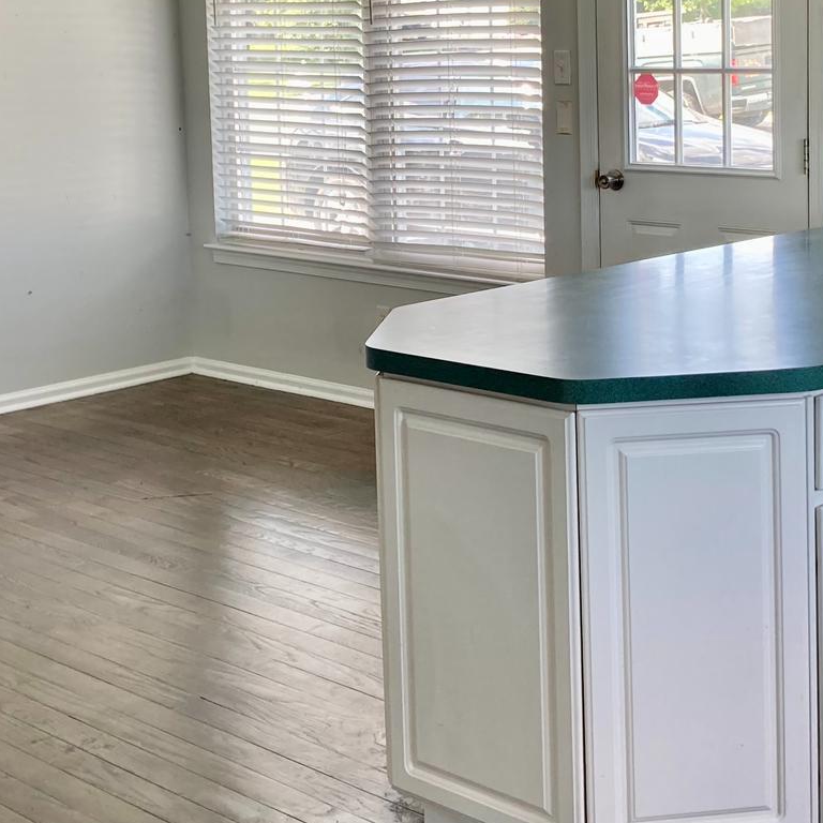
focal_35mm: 66
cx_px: 495
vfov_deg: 25.9
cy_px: 230
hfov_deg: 26.0
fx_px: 1775
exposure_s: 1/121
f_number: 1.8
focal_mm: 3.99
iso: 50
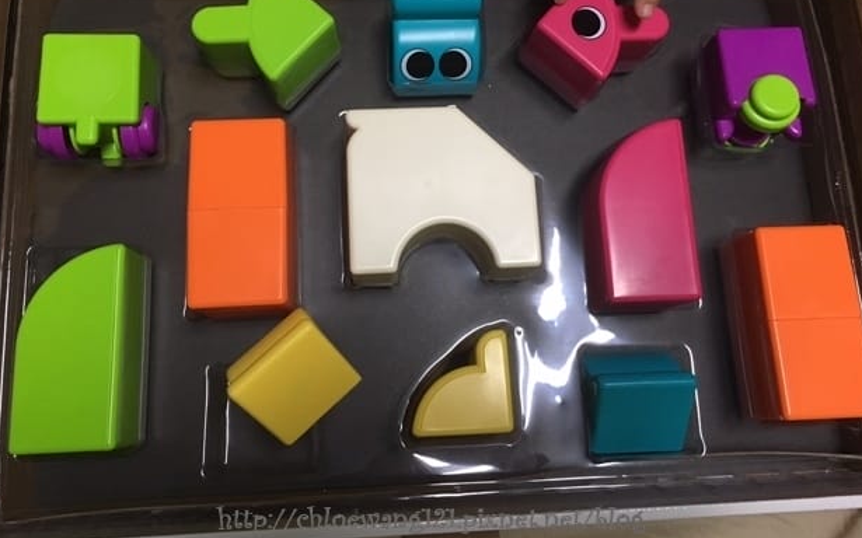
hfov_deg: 59.7
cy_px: 205
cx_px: 432
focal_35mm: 32
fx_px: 752
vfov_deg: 39.2
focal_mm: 4.15
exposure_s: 1/30
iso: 125
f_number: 2.2
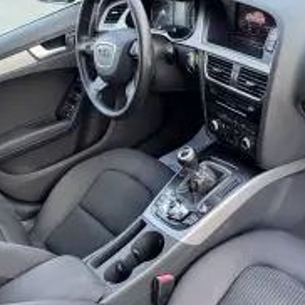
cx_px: 179
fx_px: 419
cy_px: 225
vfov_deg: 39.1
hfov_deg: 39.9
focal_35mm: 42
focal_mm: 6.76
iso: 320
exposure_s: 1/60
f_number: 1.78
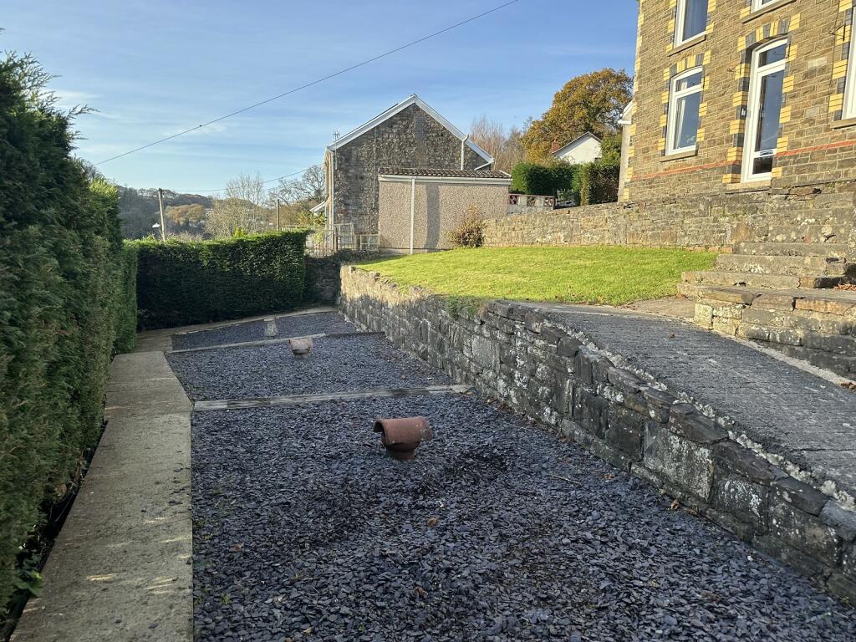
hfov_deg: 71.6
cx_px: 428
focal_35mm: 24
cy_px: 321
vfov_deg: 56.8
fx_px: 593
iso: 80
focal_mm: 6.86
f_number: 1.78
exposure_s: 1/1357
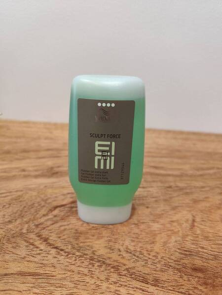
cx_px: 111
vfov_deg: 73.9
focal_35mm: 23
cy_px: 148
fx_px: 197
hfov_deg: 58.9
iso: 500
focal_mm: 6.19
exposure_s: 1/100
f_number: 1.65
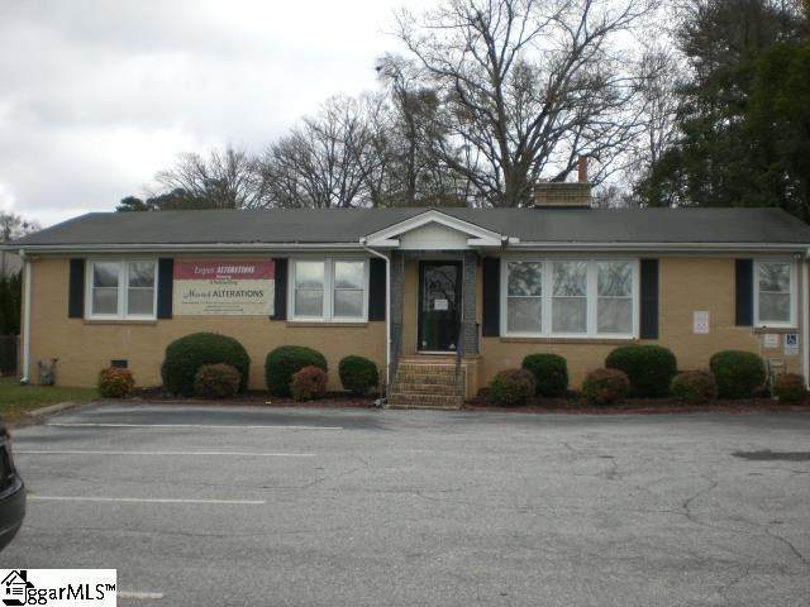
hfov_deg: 49.0
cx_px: 405
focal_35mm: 38
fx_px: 889
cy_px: 304
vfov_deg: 37.7
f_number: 3.1
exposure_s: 1/400
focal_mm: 6.3
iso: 50
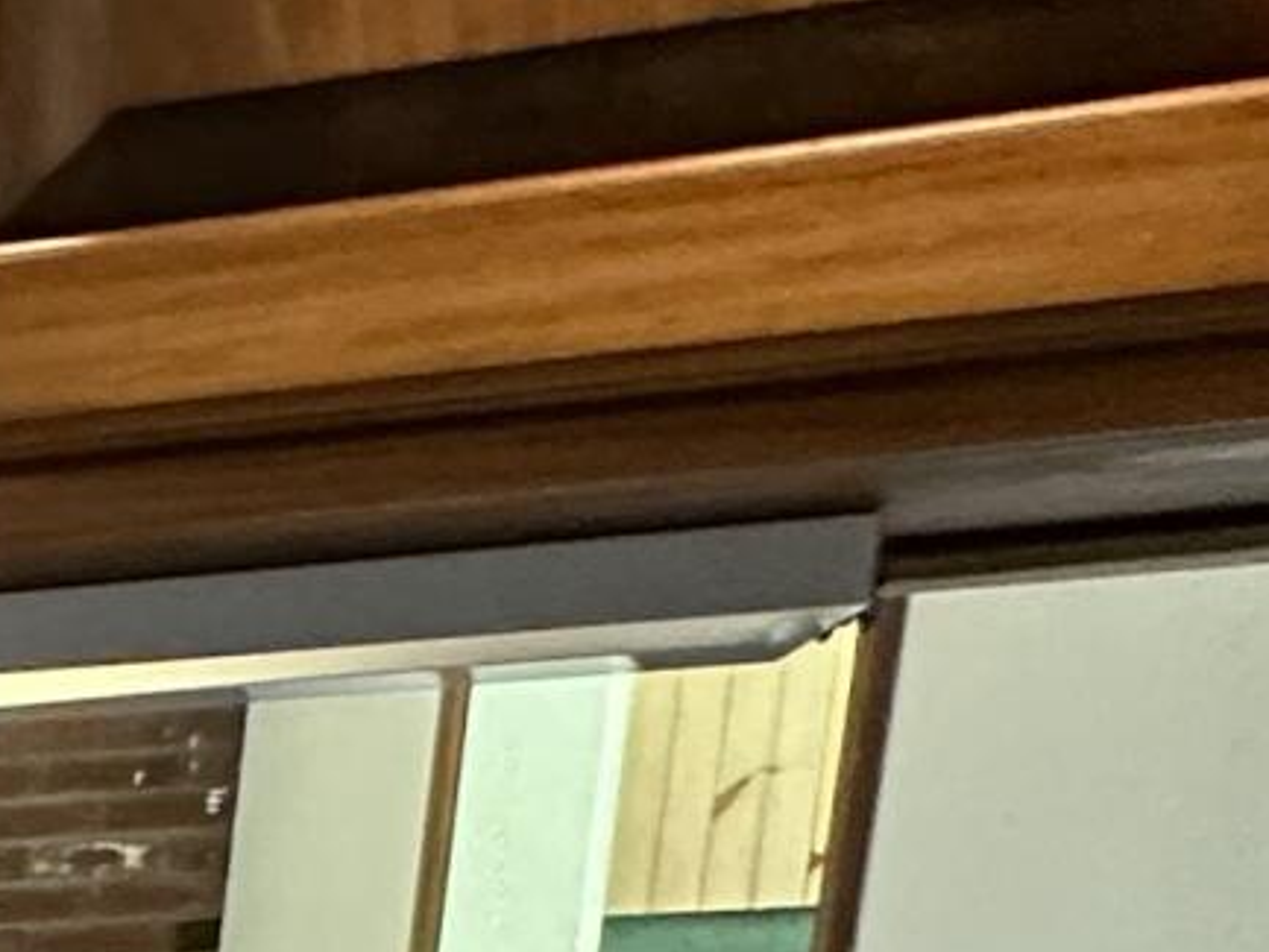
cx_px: -2438
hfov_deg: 11.8
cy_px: 1933
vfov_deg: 13.1
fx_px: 3557
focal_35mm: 97
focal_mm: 2.22
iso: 400
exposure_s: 1/60
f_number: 2.2
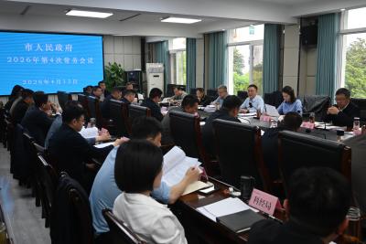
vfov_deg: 38.4
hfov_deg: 55.1
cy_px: 122
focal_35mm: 34
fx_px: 351
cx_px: 183
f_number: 4.2
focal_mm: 23
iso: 800
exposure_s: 1/125
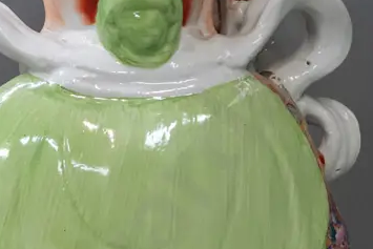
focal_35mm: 120
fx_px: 1244
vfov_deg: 11.3
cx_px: 132
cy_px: 261
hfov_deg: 17.0
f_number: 4.5
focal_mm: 20
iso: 3200
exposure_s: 1/250
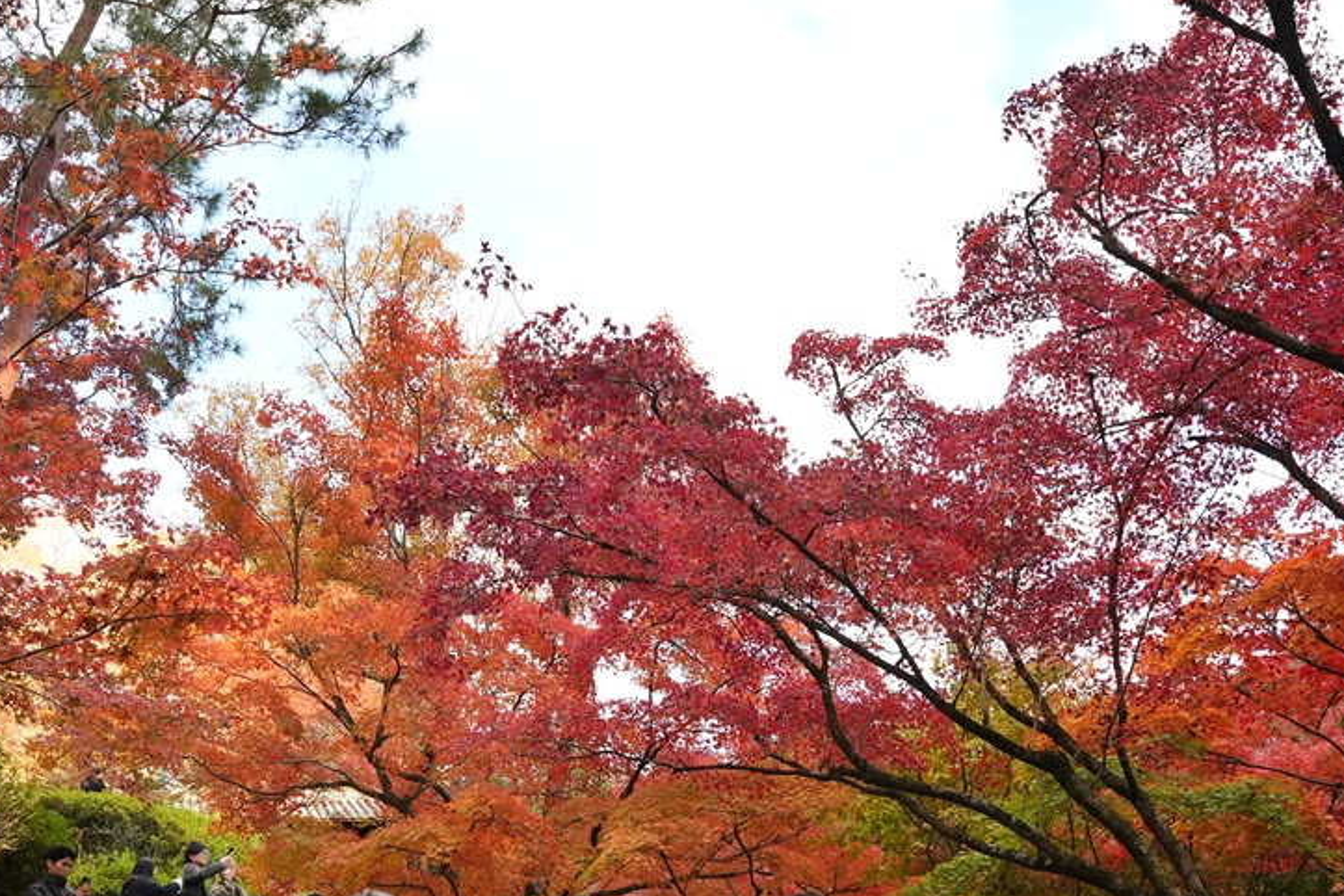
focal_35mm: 34
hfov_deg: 55.7
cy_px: 555
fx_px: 1269
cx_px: 599
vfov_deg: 38.7
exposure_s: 1/2000
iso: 5000
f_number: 5.6
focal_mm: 24
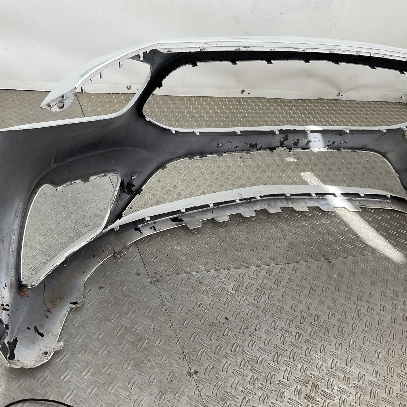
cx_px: 171
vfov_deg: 47.2
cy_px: 207
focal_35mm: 35
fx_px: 466
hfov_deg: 47.0
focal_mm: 3
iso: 16
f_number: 1.8
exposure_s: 1/111
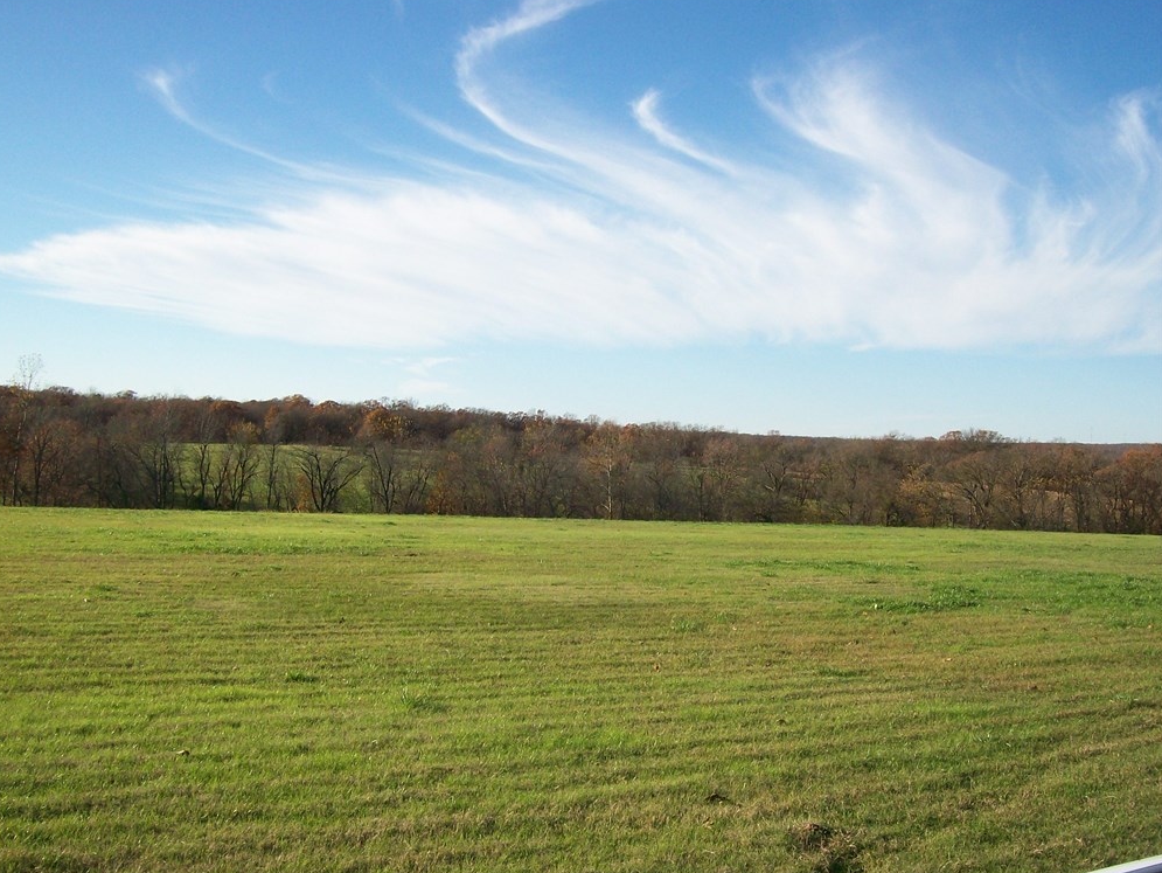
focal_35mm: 37
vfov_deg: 38.7
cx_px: 569
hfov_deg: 50.1
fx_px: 1242
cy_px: 432
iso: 80
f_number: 4.8
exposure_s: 1/502
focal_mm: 6
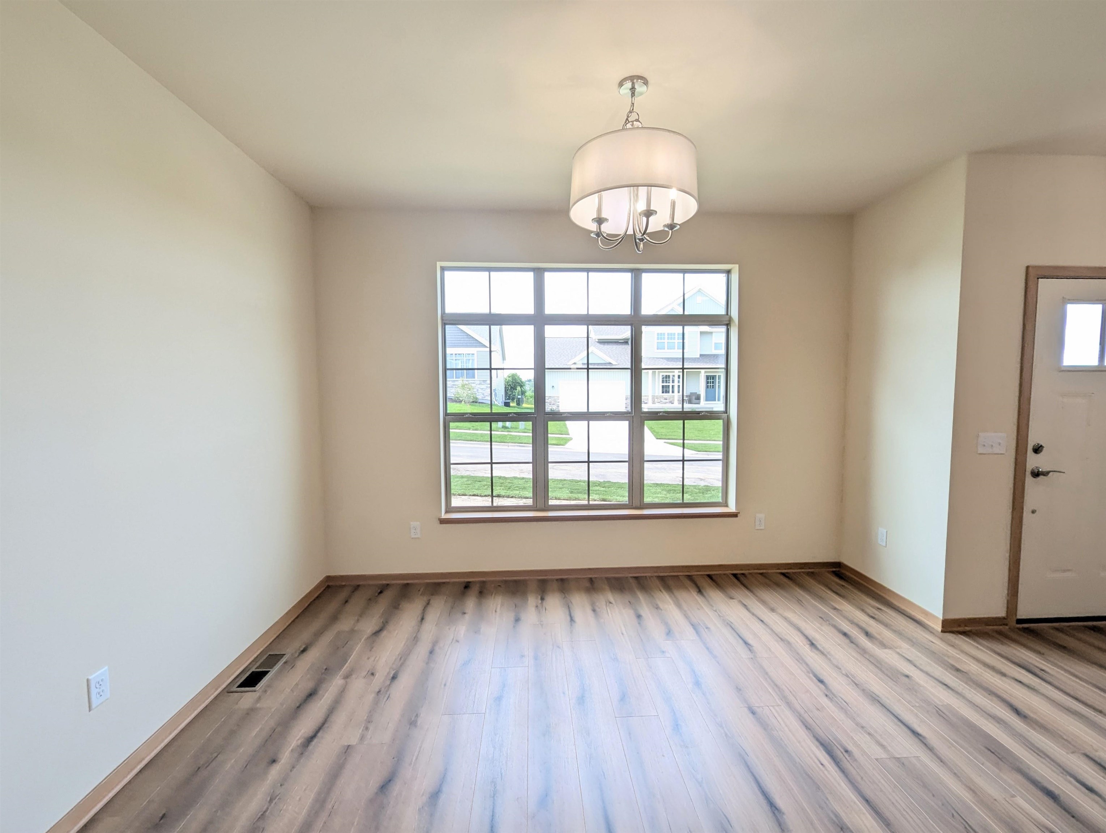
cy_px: 416
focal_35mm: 13
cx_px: 553
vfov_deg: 90.1
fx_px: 416
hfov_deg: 106.1
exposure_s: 1/131
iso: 48
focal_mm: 1.95
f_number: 2.2
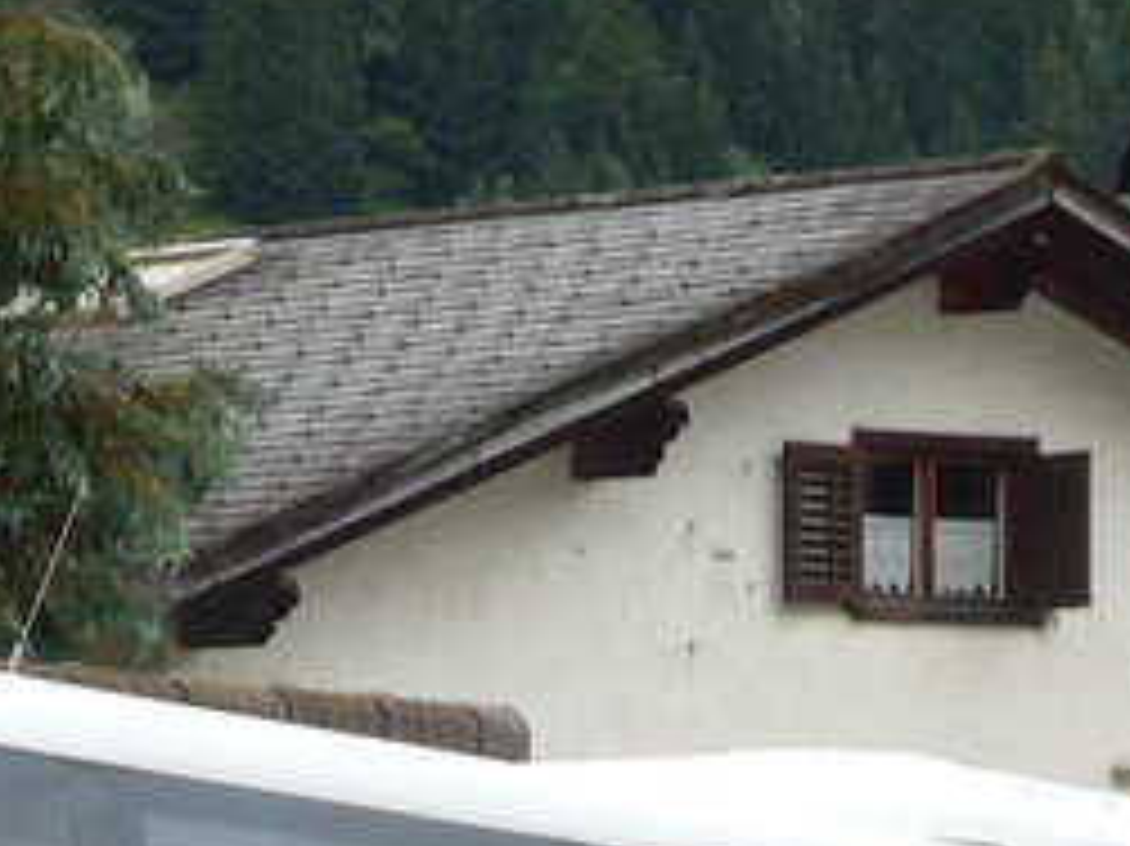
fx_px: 11550
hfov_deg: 5.6
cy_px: 1098
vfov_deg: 4.2
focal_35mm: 354
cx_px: 81
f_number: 4.2
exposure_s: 1/250
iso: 80
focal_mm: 15
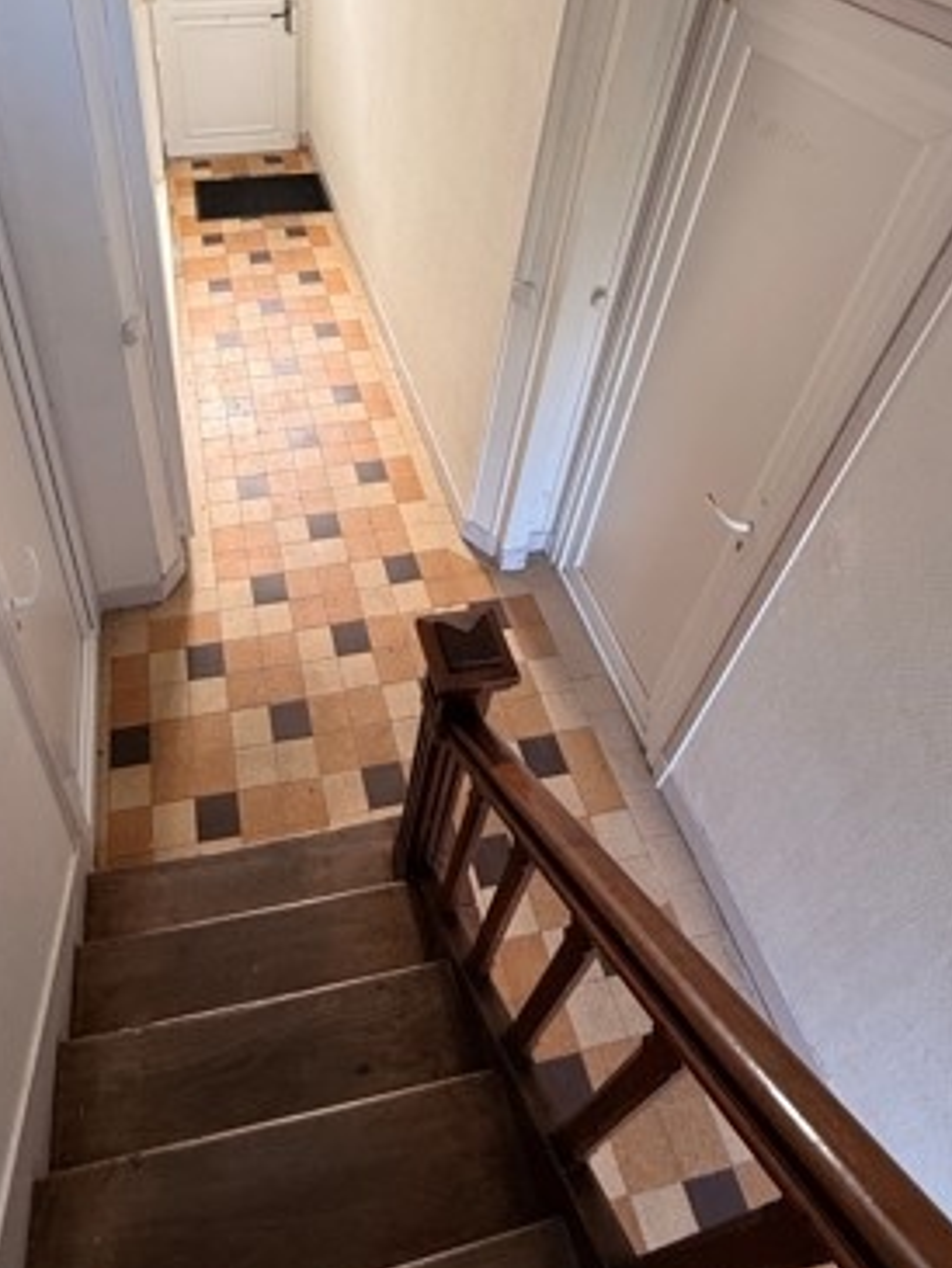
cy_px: 361
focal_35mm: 23
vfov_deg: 70.3
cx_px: 316
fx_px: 843
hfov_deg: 57.6
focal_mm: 2.22
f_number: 2.2
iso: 125
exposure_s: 1/99
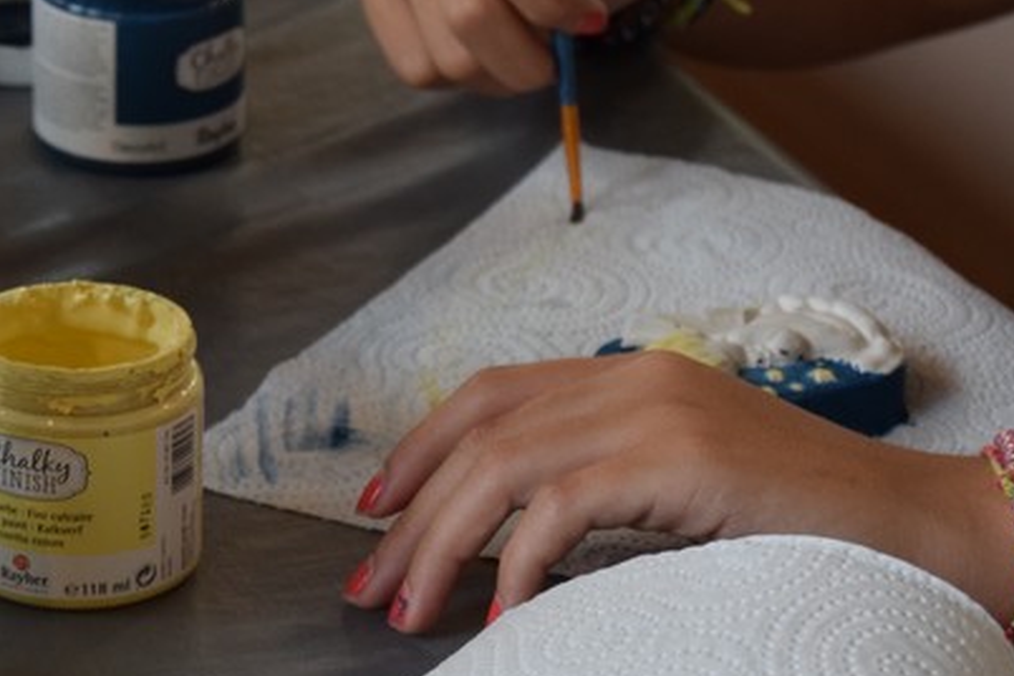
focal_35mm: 208
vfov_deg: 6.6
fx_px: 5858
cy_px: 177
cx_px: 121
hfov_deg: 9.9
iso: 800
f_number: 5.3
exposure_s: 1/160
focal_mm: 62
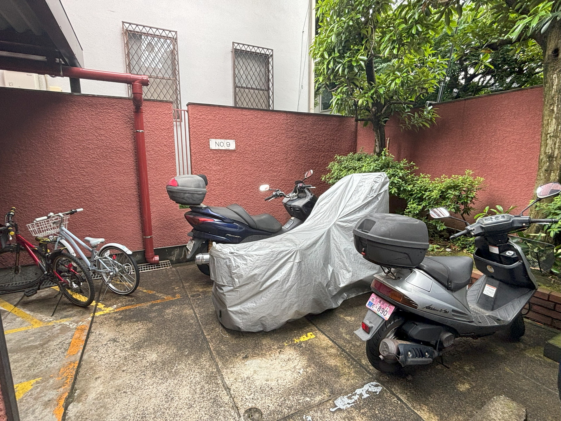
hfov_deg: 91.0
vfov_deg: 74.7
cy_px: 210
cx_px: 280
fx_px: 276
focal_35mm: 17
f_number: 2.4
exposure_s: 1/99
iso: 64
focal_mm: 1.54
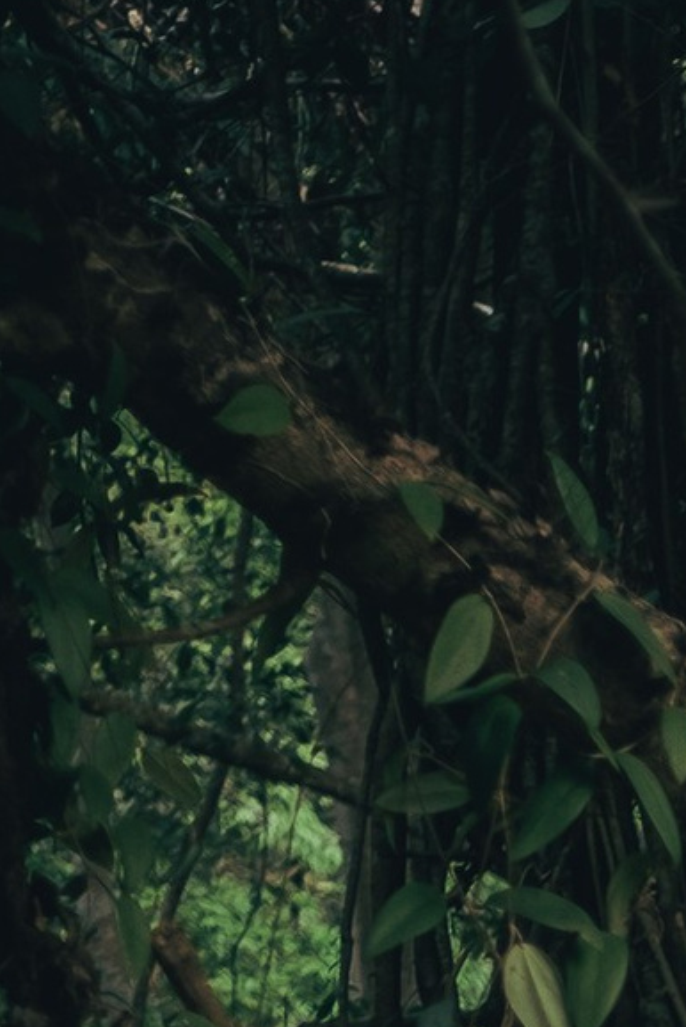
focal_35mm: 332
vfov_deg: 5.9
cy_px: 2834
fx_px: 9478
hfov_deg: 4.0
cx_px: 2213
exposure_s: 1/320
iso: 160
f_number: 1.4
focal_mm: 33
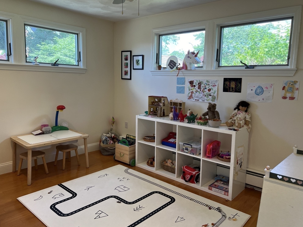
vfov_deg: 51.4
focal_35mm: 27
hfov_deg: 65.3
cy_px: 113
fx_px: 236
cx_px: 152
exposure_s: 1/120
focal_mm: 5.7
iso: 64
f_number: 1.5
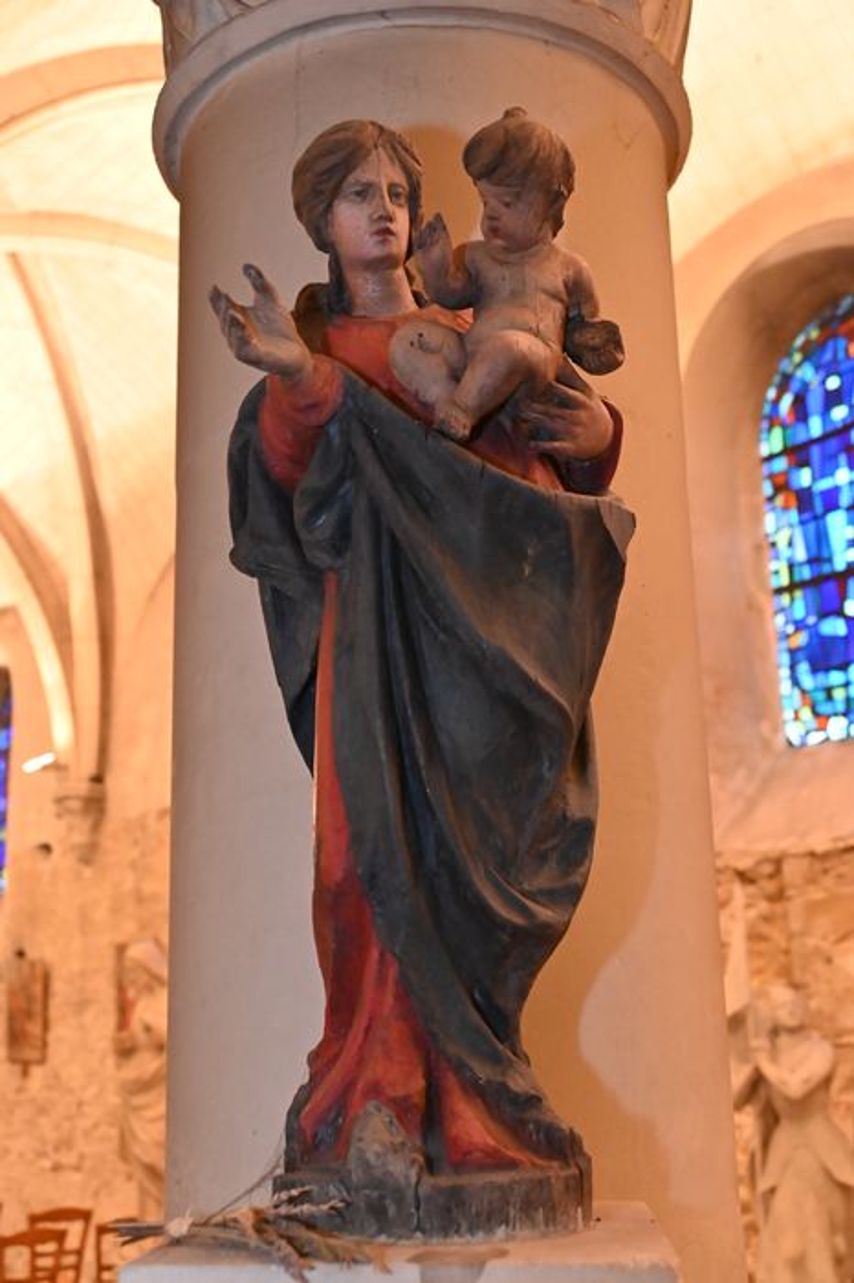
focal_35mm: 42
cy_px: 642
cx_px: 427
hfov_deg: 31.9
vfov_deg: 46.4
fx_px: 1496
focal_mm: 42
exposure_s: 1/60
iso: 9000
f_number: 5.3
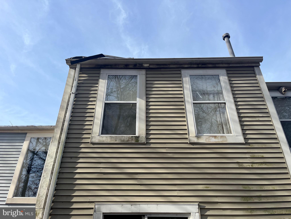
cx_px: 146
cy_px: 110
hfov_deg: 67.3
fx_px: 219
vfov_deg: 53.1
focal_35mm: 26
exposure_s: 1/2179
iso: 50
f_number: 1.6
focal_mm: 5.1
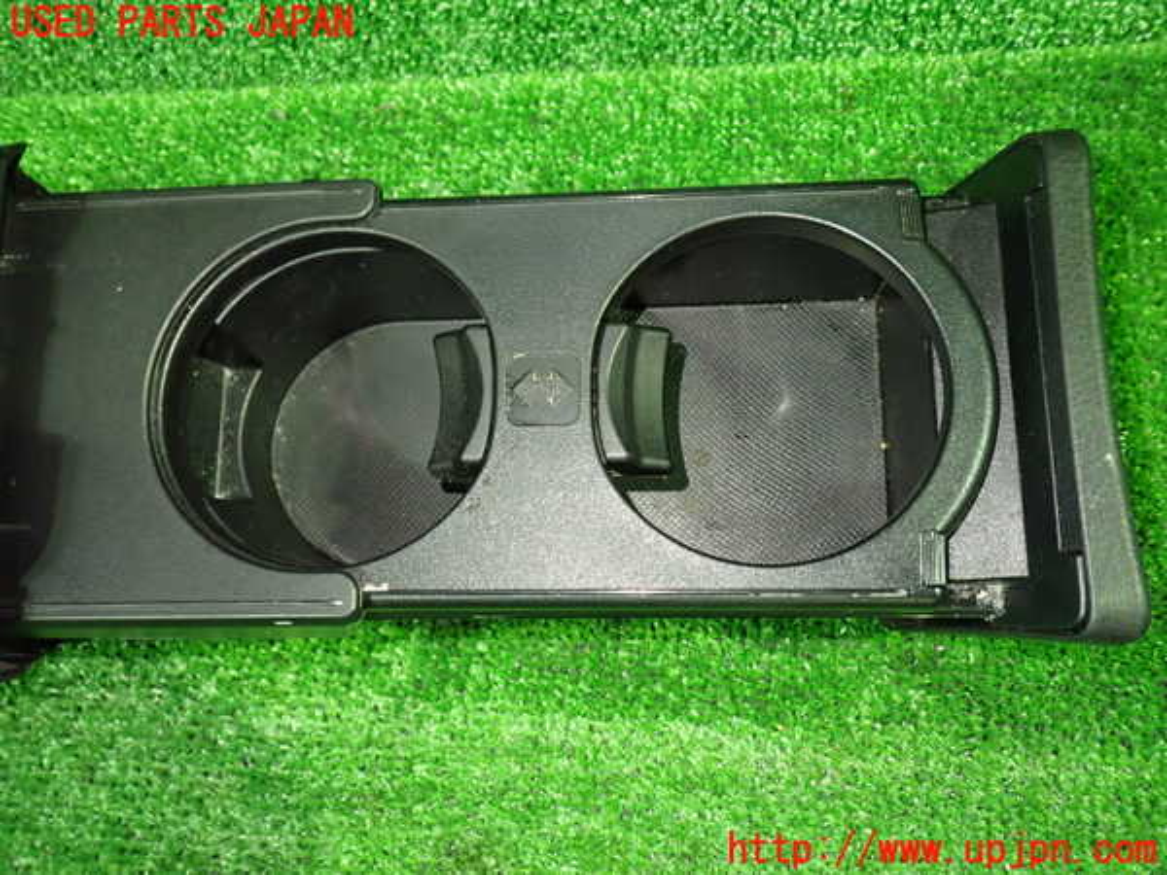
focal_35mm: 30
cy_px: 438
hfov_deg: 60.0
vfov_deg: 46.8
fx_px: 1011
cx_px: 584
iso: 800
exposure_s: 1/30
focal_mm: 5.4
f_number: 2.3
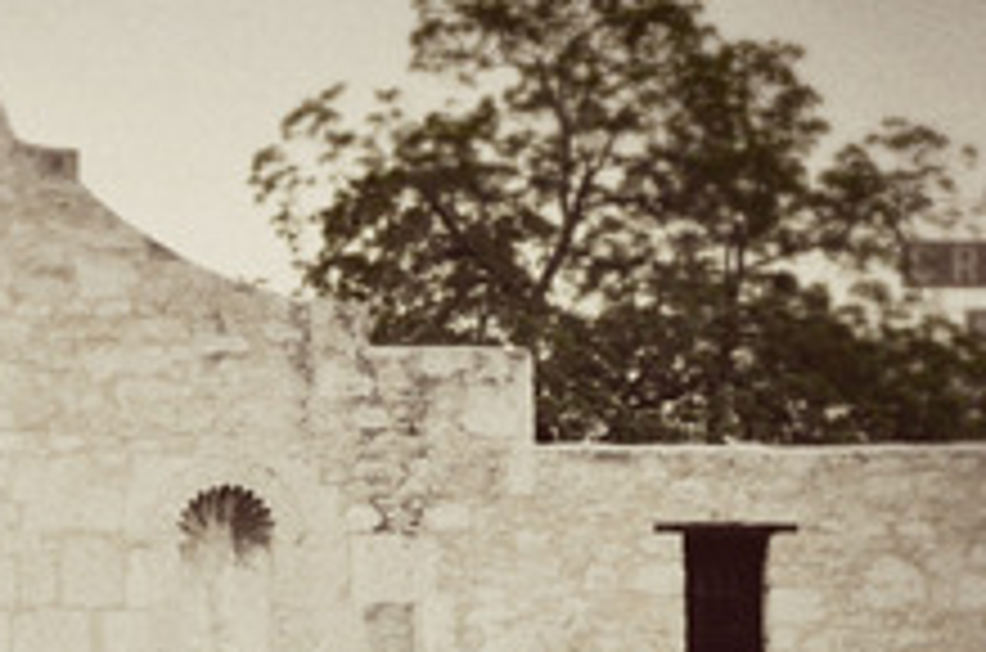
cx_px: -131
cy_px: 848
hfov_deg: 13.5
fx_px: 4072
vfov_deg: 9.0
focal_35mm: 149
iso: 2500
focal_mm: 34
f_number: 13
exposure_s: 1/640
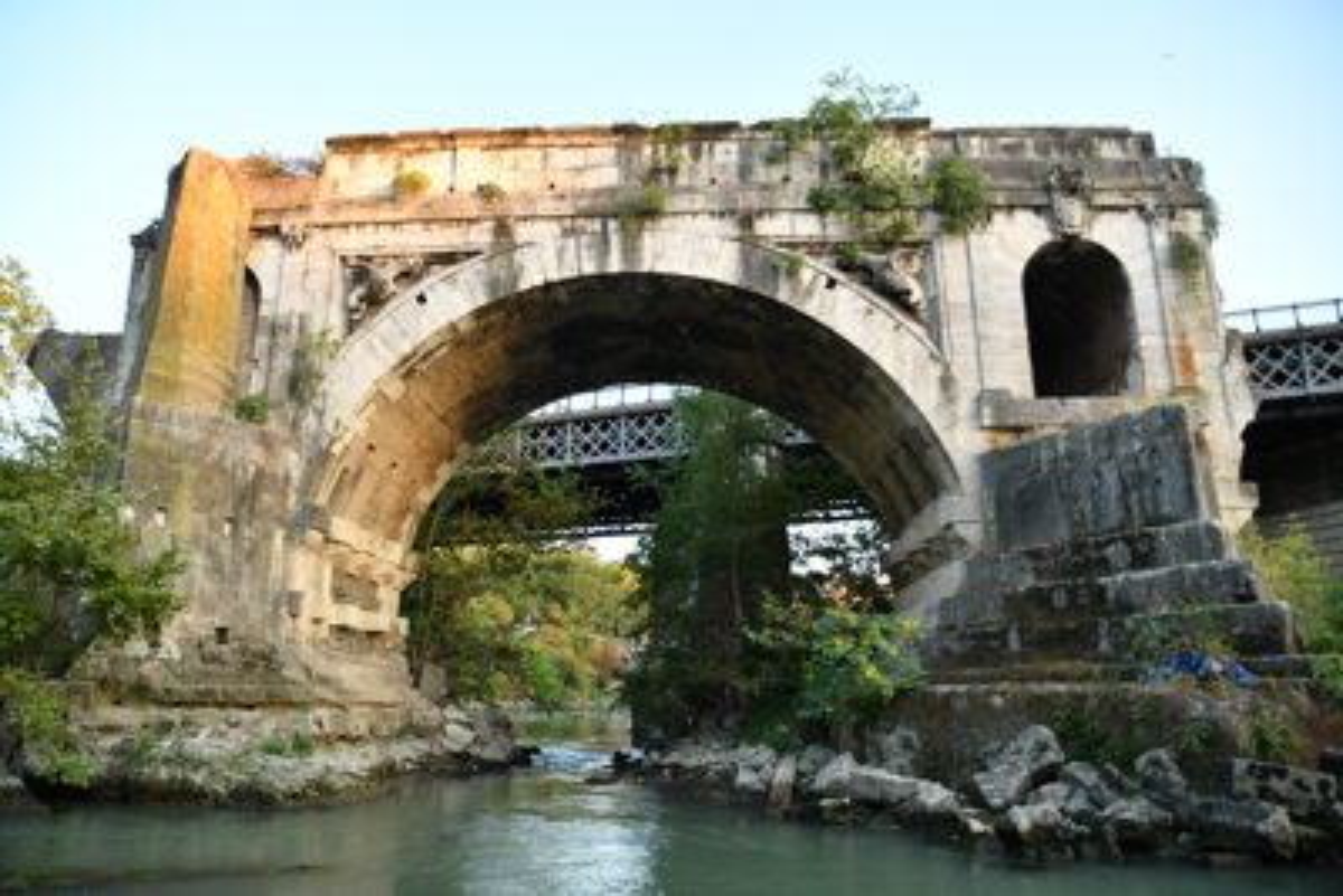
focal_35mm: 24
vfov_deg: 53.2
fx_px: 896
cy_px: 448
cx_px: 672
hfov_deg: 73.7
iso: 100
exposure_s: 1/60
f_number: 3.5
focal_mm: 16
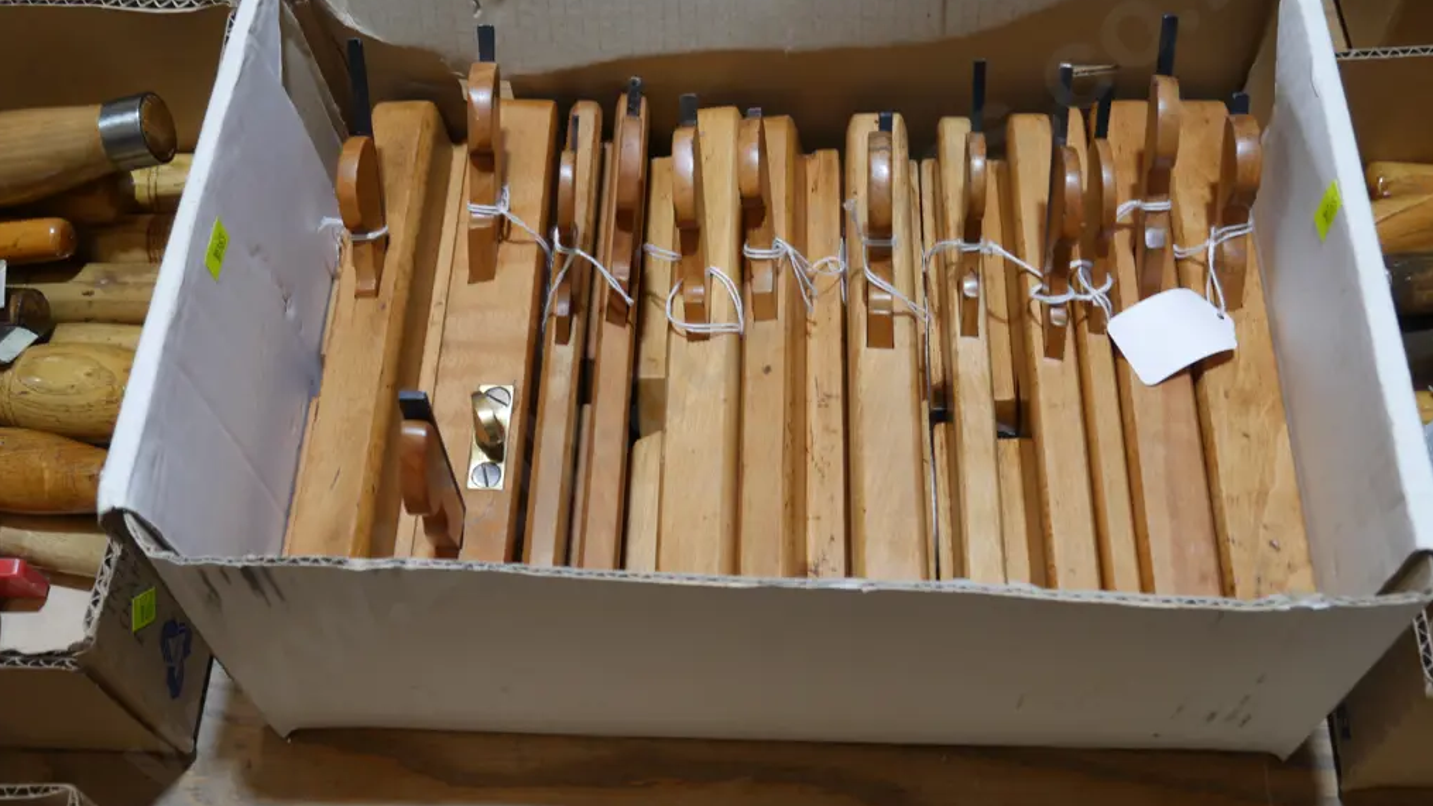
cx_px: 716
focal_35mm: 44
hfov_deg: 46.4
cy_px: 347
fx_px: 1672
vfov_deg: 27.1
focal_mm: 20
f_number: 4.4
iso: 200
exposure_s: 1/60
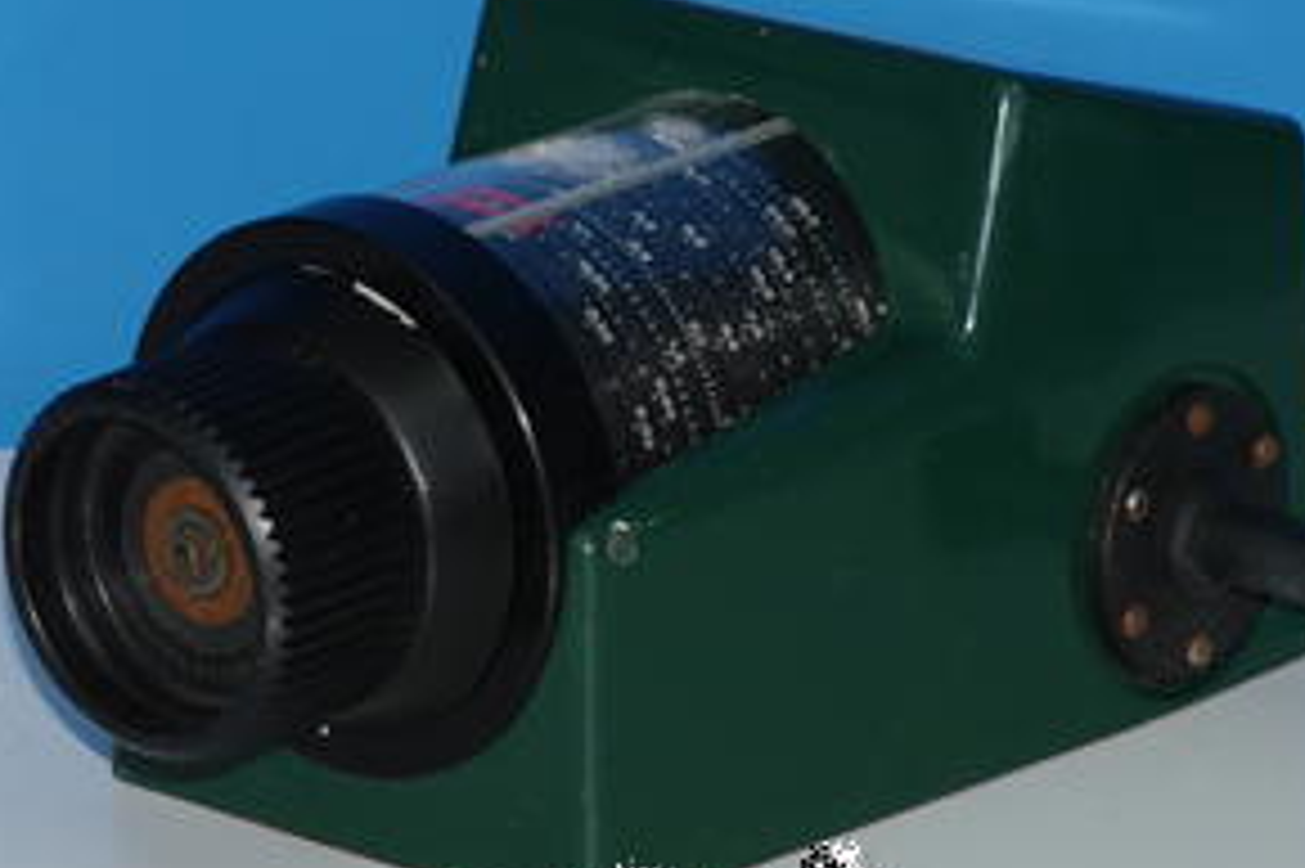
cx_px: 724
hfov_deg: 8.5
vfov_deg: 5.7
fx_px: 8731
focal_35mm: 241
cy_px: 423
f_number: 11
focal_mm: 84
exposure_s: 1/60
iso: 400
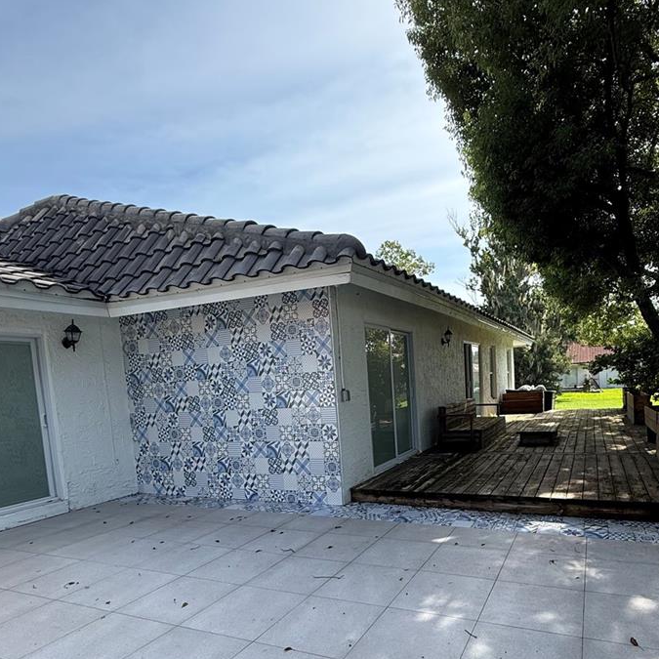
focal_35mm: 22
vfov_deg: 68.1
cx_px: 402
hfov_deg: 68.8
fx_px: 474
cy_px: 427
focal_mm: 2.22
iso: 64
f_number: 2.2
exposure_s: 1/760
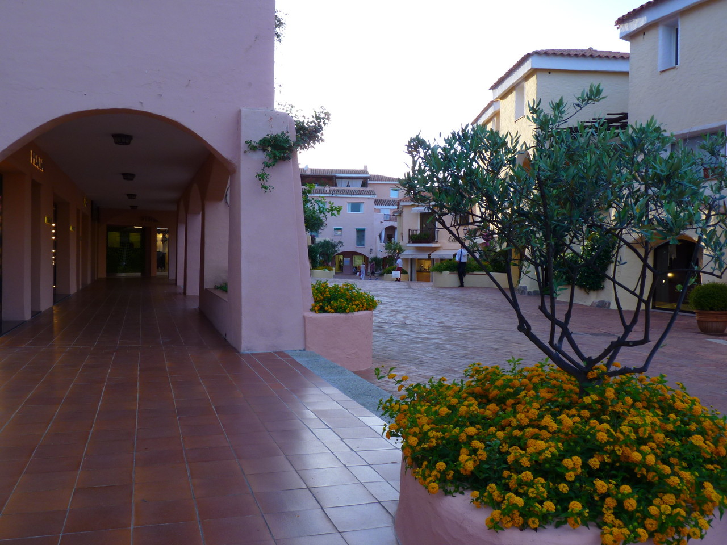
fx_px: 672
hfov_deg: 56.8
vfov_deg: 44.2
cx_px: 364
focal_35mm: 32
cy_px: 272
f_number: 4
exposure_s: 1/125
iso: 80
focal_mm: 5.6
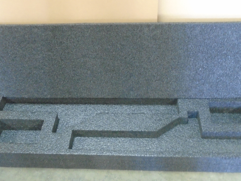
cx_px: 126
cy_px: 91
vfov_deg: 32.2
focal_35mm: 45
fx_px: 313
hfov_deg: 42.1
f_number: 3.2
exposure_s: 1/6
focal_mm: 4.6
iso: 400
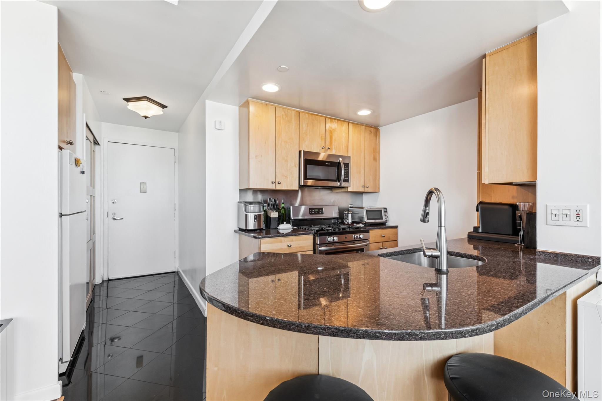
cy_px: 200
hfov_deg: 100.4
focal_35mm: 15
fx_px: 251
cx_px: 301
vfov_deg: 77.3
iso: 640
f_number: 14
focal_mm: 15
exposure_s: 1/15
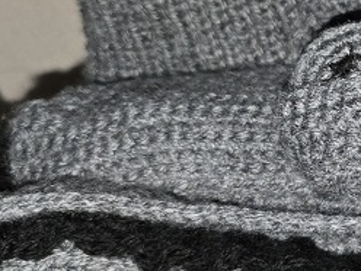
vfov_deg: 14.9
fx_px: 1032
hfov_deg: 17.7
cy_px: 108
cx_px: 544
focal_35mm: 99
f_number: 1.7
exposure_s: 1/47.9
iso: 100
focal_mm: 6.3
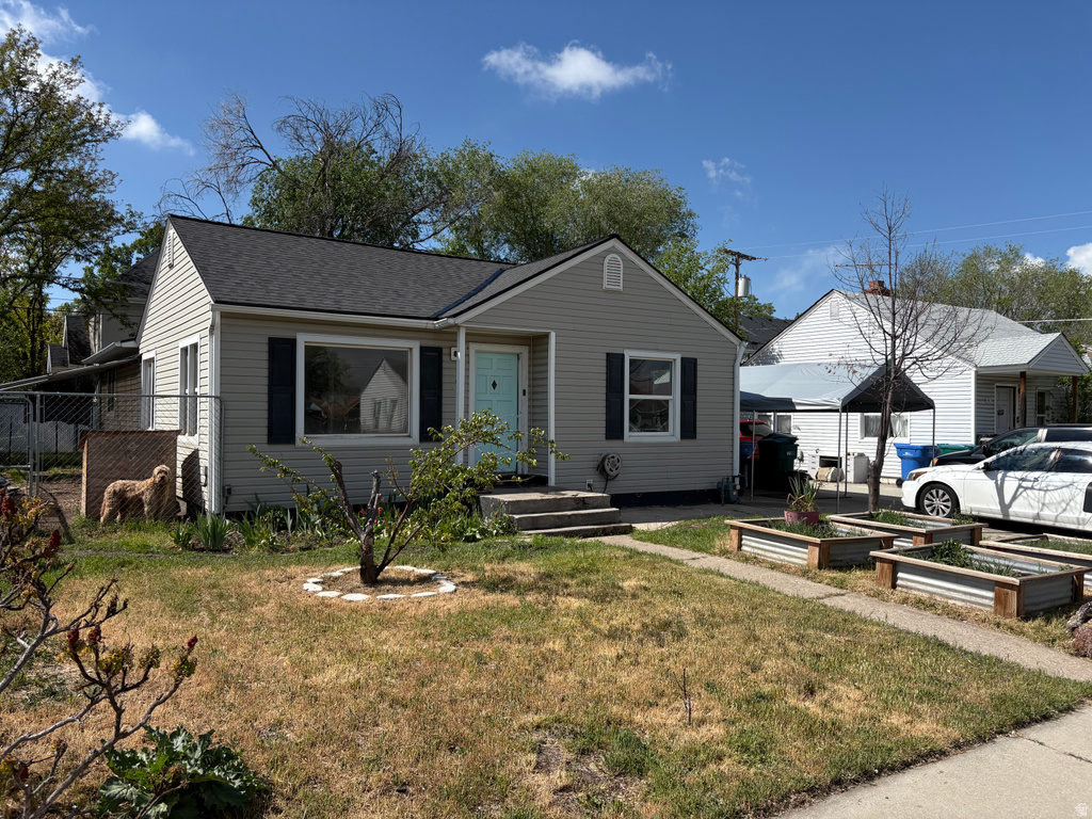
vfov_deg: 53.1
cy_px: 410
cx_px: 546
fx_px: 820
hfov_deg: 67.3
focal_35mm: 26
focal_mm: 5.96
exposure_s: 1/5348
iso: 50
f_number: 1.6
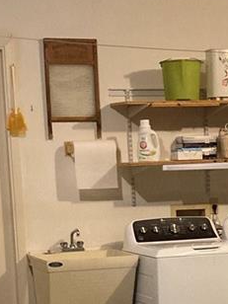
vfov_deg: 17.6
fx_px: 957
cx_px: 212
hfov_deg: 13.4
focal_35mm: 109
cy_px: 313
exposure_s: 1/40
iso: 400
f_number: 1.8
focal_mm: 3.99
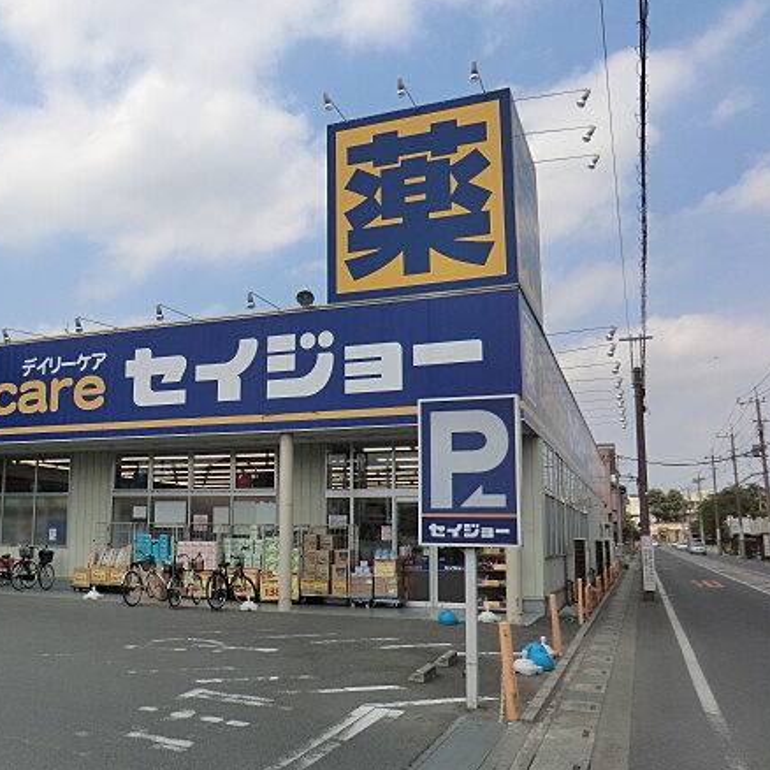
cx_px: 229
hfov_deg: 51.1
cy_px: 411
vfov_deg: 52.5
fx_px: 780
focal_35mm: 31
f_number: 7.5
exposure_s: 1/320
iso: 80
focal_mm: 4.3
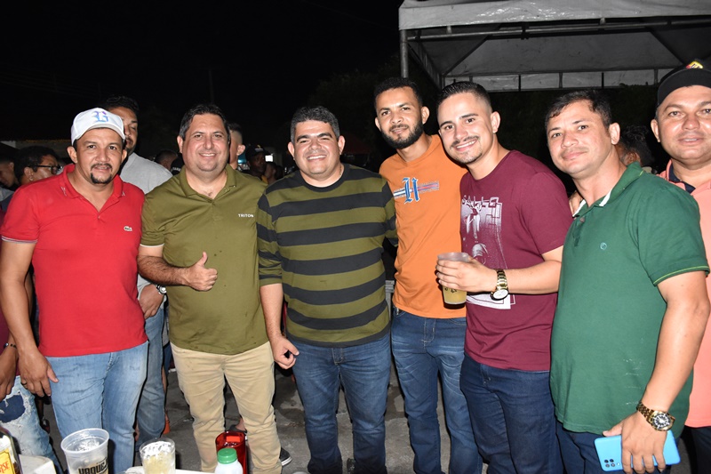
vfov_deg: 47.9
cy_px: 237
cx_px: 356
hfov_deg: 67.4
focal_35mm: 27
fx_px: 533
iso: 2500
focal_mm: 18
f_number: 4.5
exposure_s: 1/200
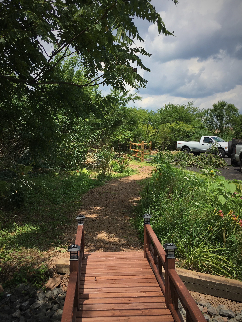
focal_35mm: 29
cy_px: 161
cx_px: 121
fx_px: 270
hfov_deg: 48.2
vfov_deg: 61.7
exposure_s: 1/1709
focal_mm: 4.15
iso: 25
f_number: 2.2
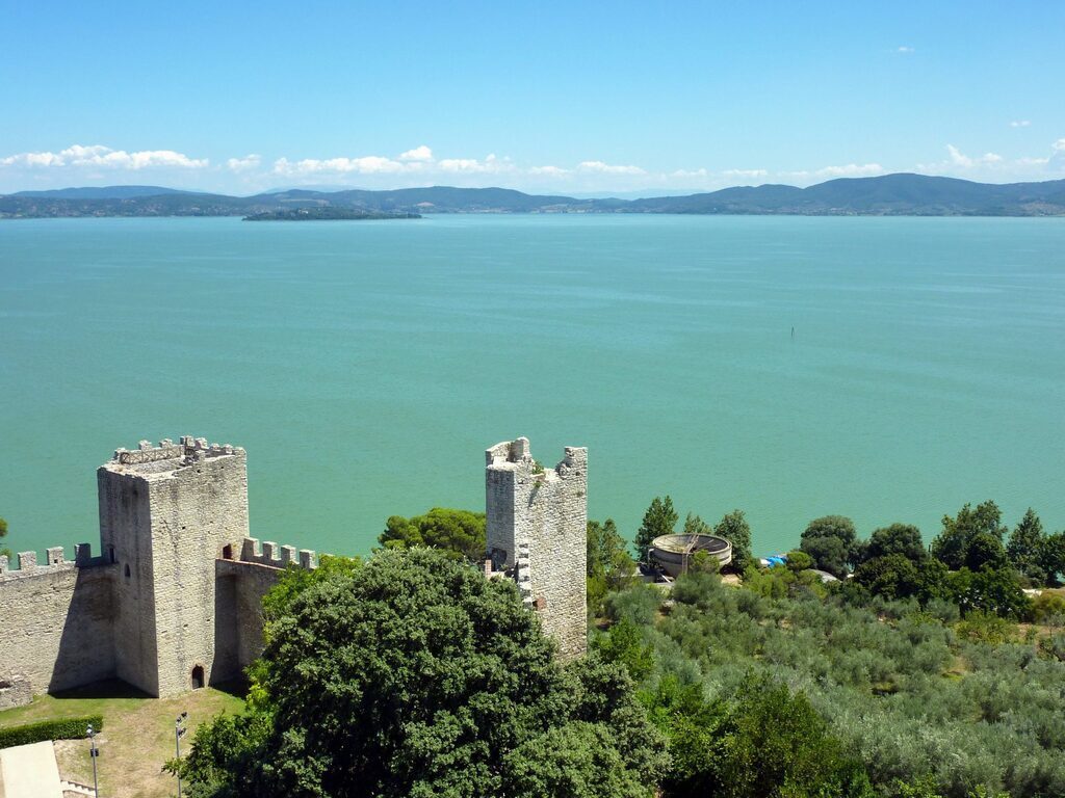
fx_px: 1231
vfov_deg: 36.0
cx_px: 532
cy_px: 399
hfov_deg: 46.8
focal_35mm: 40
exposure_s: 1/500
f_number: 5
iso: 125
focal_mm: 6.5
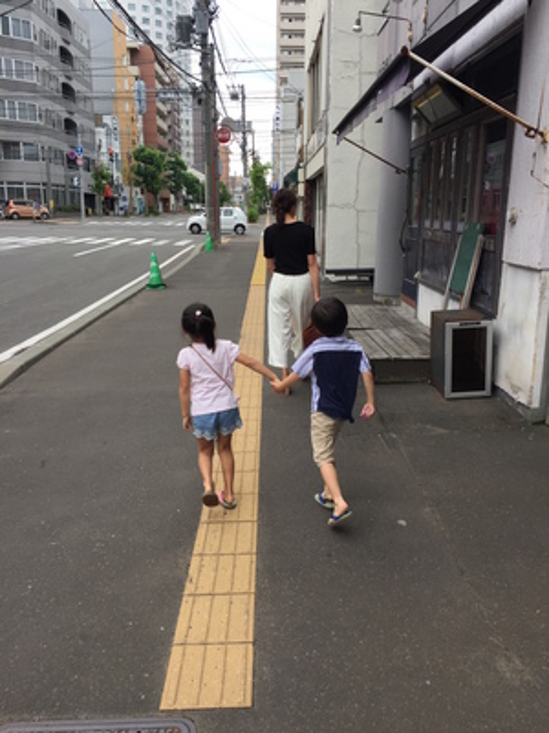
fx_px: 613
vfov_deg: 61.7
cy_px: 366
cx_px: 274
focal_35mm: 29
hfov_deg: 48.2
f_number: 2.2
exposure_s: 1/384
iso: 32
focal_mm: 4.15
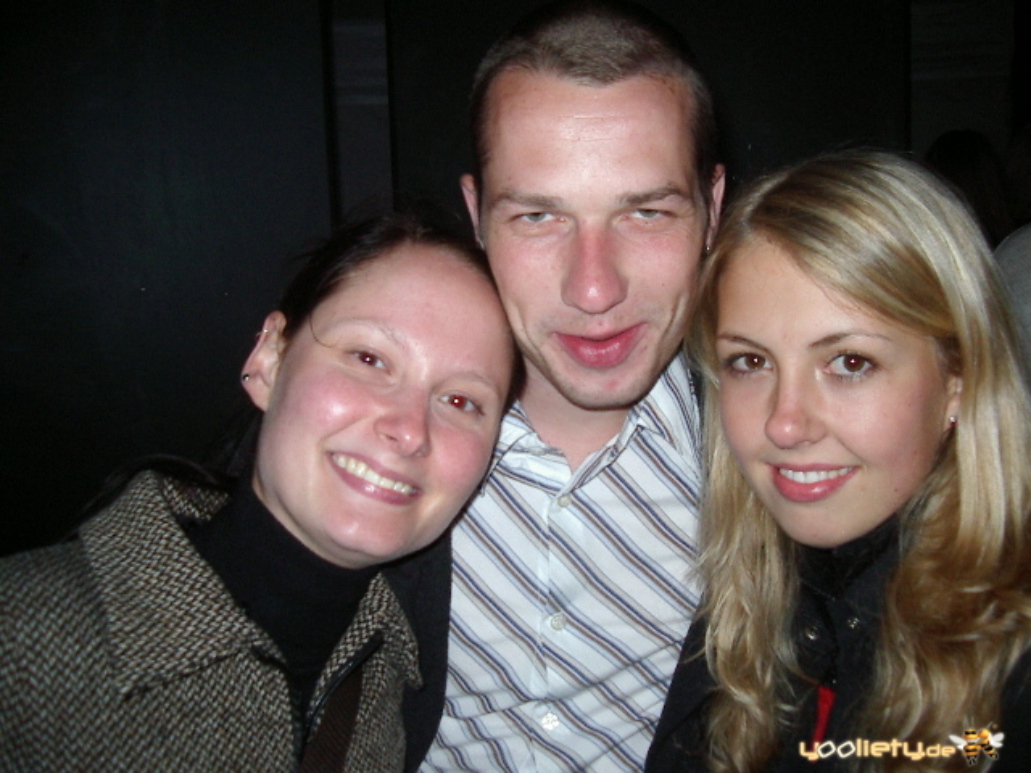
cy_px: 386
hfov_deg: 49.0
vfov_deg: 37.7
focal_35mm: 38
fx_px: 1132
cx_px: 516
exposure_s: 1/60
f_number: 2.6
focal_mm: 5.8
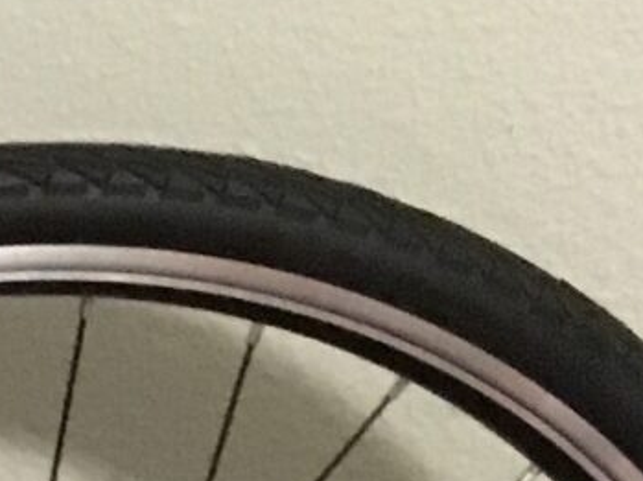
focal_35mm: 213
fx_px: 3952
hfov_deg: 7.5
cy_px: 652
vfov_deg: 6.9
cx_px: -1640
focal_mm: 4.15
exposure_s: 1/15
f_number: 2.2
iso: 250
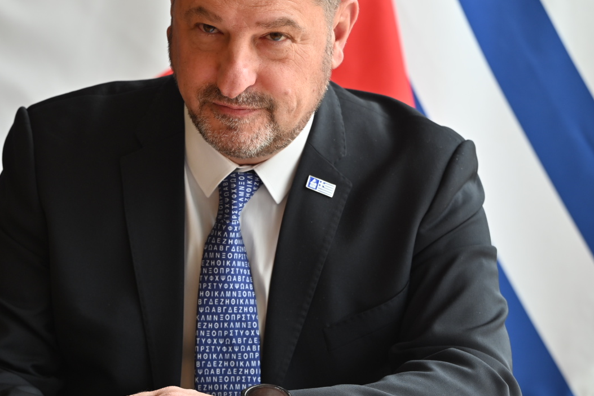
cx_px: 152
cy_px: 156
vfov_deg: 6.9
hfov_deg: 10.3
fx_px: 3300
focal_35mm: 200
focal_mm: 130
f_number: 5
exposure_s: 1/250
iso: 200
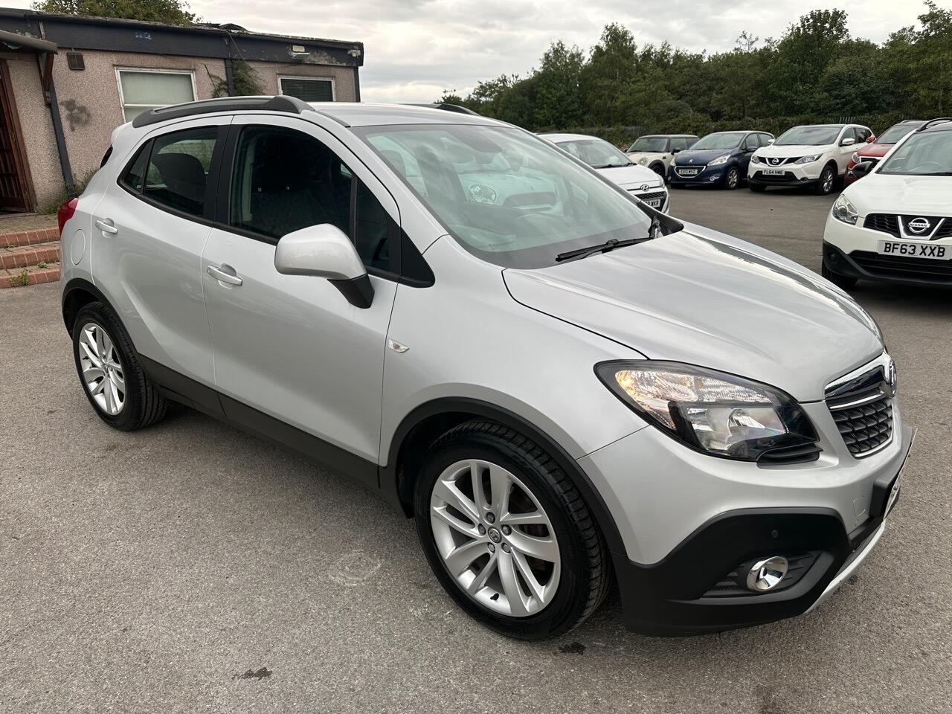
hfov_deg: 71.6
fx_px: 660
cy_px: 357
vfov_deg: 56.8
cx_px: 476
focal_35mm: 24
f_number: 1.78
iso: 64
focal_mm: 6.86
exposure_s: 1/148
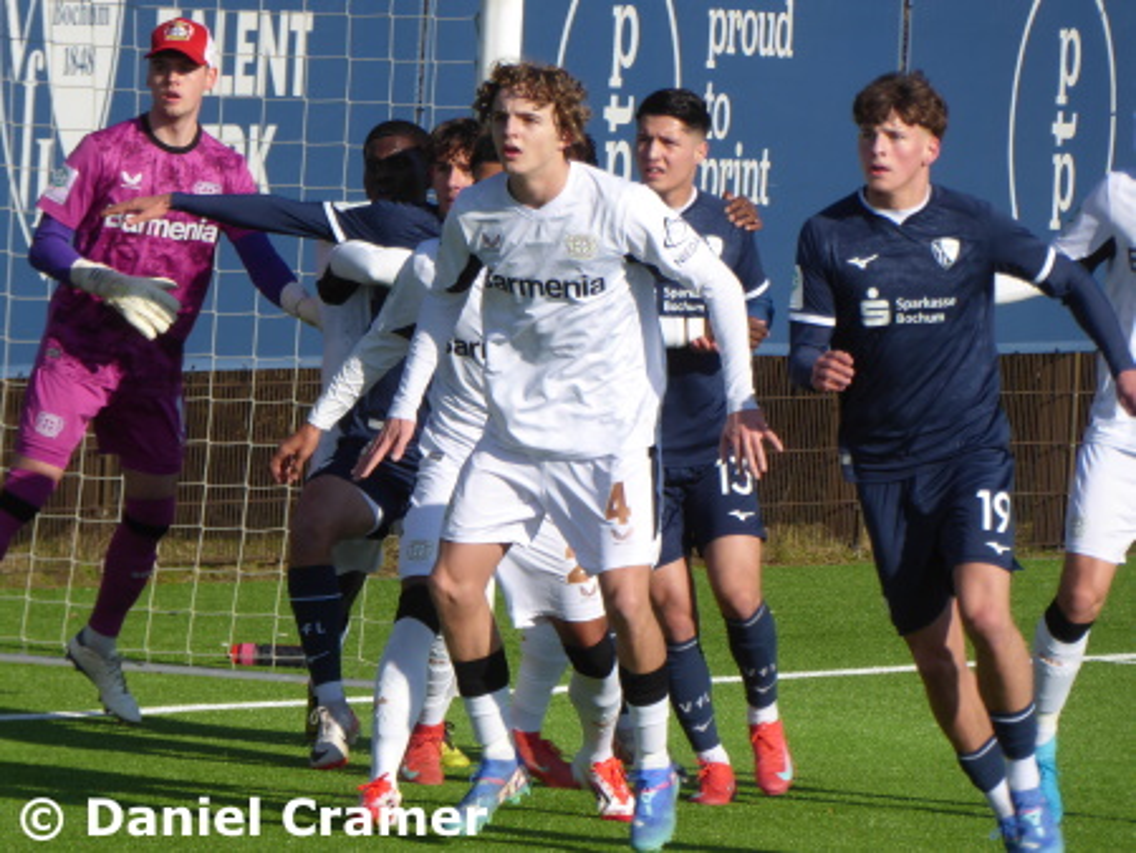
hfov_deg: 4.3
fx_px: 15268
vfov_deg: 3.2
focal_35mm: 465
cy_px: 426
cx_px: 568
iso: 80
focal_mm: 83.4
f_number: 6
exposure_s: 1/320
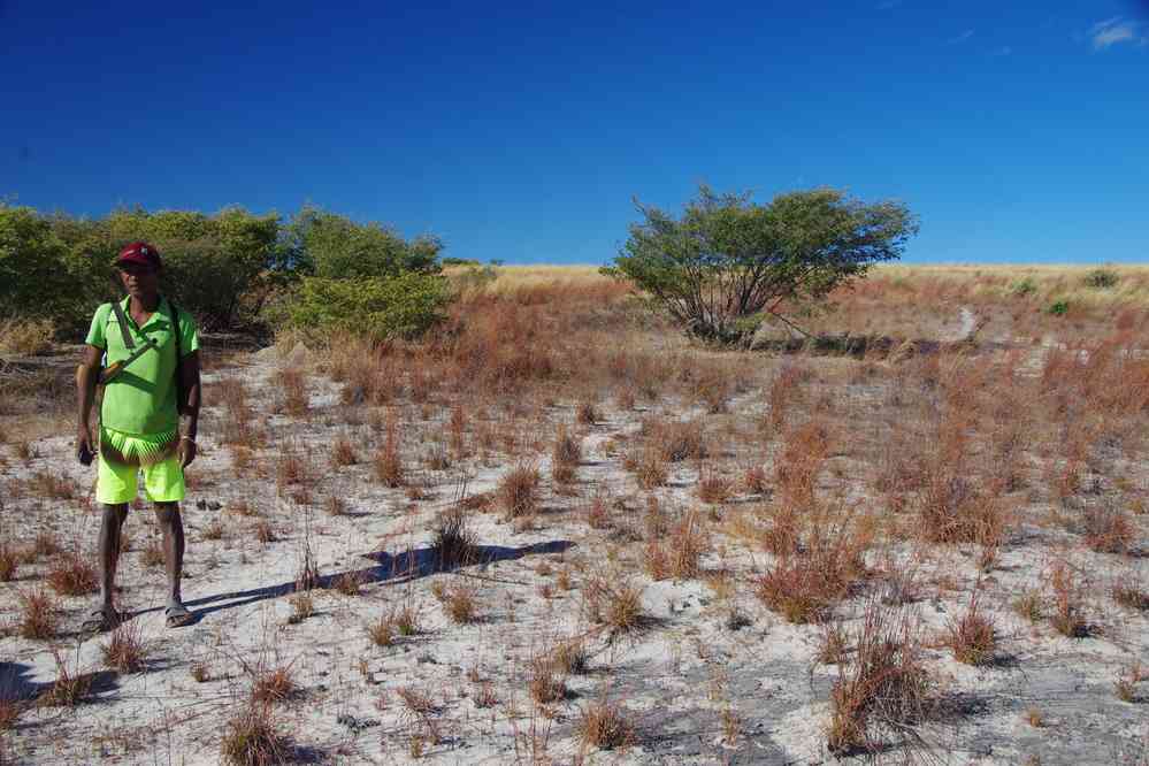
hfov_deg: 48.1
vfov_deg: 33.1
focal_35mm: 40
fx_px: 1288
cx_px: 574
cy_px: 383
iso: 200
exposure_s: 1/100
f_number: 11
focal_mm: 26.9
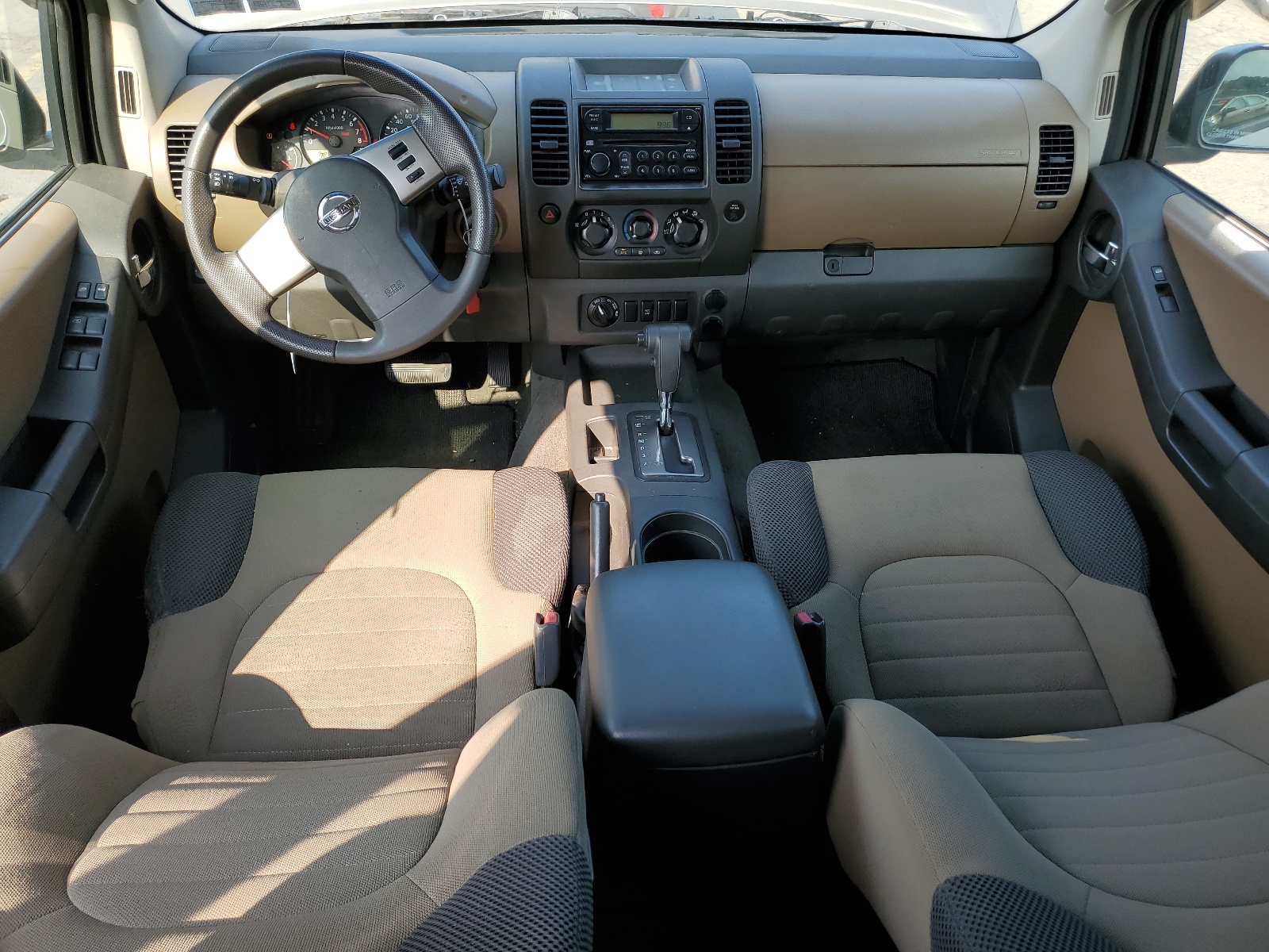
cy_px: 476
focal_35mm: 26
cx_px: 634
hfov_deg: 67.3
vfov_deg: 53.1
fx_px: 953
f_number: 1.5
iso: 50
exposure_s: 1/400
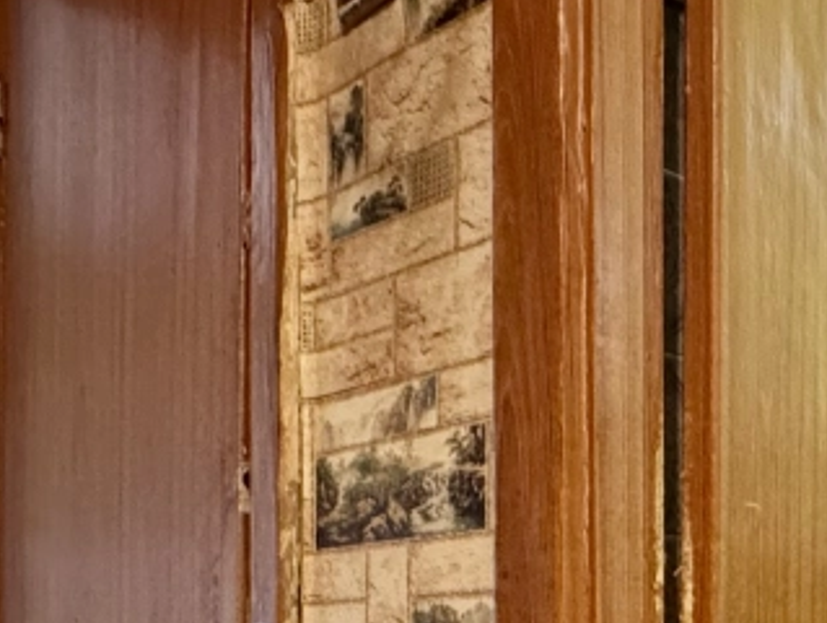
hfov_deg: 34.8
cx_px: 498
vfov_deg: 24.9
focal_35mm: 55
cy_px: 668
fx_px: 1315
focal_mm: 2.22
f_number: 2.2
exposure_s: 1/50
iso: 1000
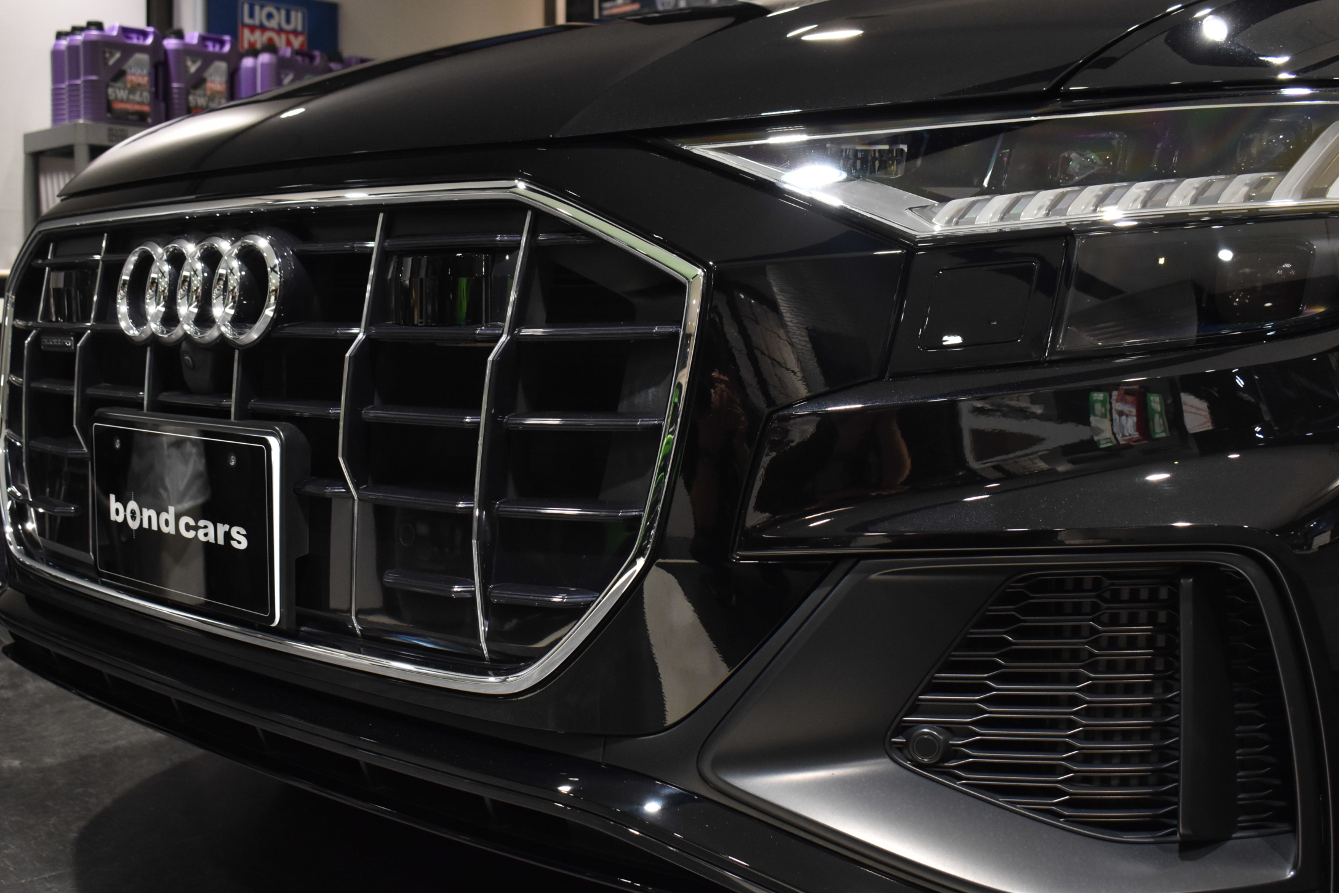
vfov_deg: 32.9
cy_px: 488
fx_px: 1510
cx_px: 596
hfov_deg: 47.7
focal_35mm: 41
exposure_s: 1/40
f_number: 5
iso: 1250
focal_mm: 23
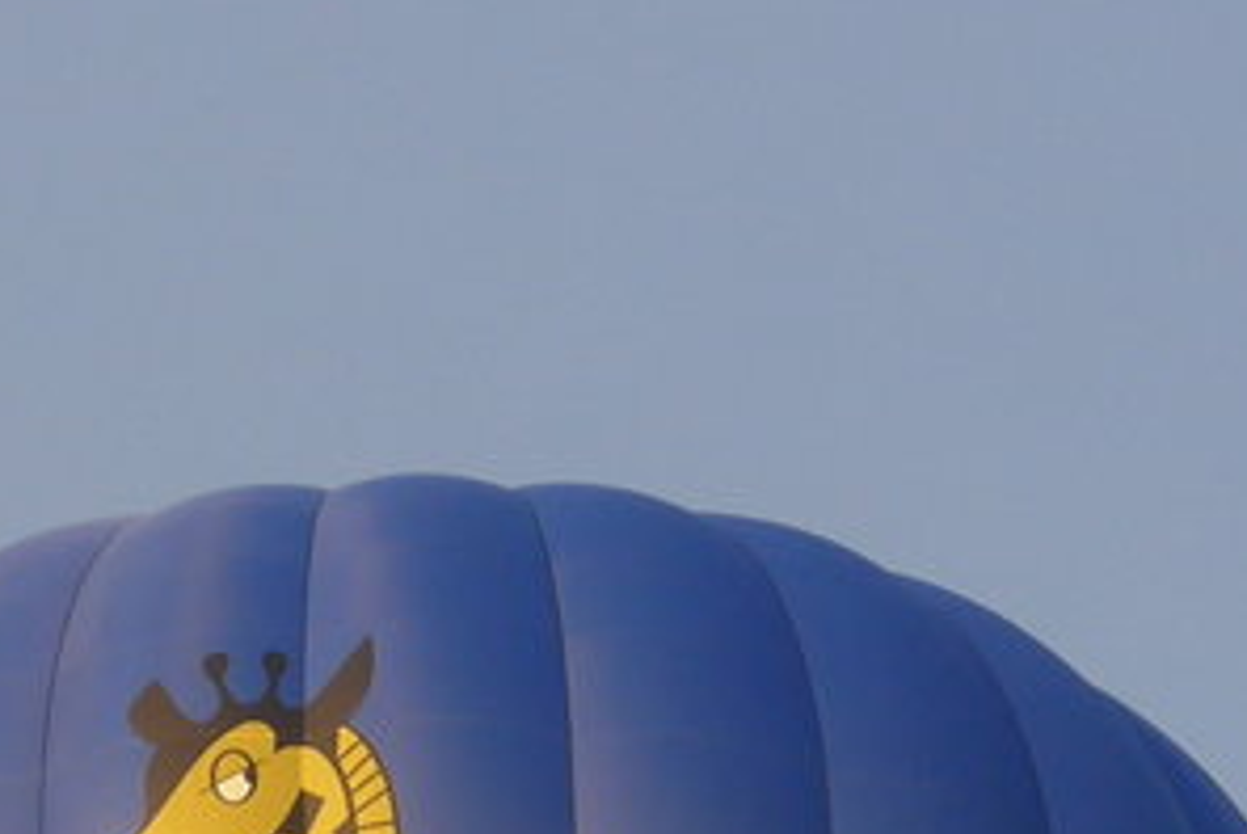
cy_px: 1773
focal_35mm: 741
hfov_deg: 2.8
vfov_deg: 1.9
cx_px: 666
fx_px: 25692
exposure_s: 1/100
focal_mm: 34.2
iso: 125
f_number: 5.6
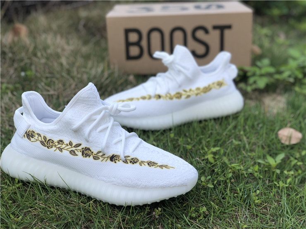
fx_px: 460
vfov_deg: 28.0
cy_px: 114
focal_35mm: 52
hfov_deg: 36.8
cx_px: 153
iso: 16
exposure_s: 1/206
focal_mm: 6
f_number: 2.4
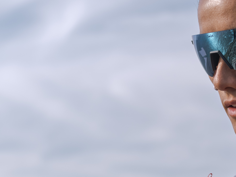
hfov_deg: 15.3
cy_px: 117
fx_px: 866
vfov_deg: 11.7
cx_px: 214
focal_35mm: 127
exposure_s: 1/1000
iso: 100
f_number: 4.5
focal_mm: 55
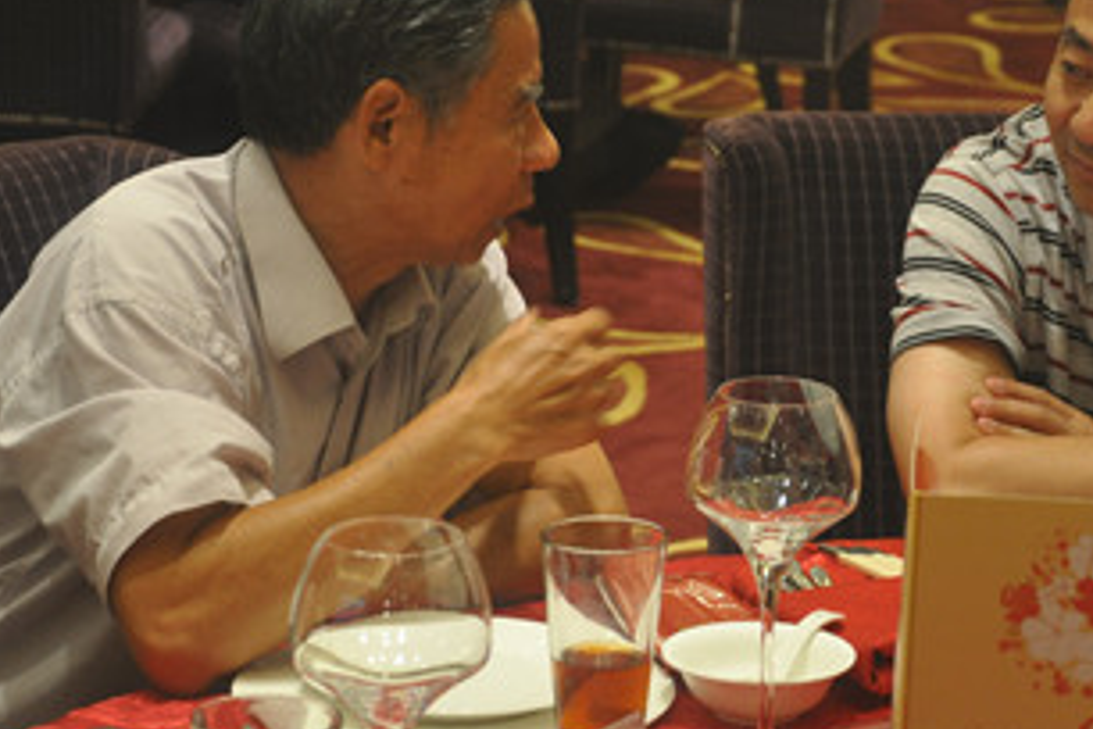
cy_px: 168
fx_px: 4311
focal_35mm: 142
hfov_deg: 14.4
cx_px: 743
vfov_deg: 9.6
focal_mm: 58
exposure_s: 1/40
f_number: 5
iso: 800
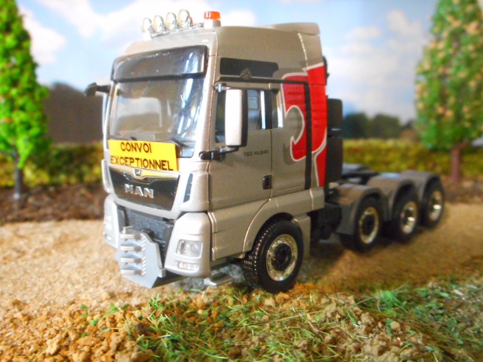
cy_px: 181
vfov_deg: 41.8
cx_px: 242
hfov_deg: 54.0
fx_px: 474
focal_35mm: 34
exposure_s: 1/5
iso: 800
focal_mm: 6
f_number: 4.2
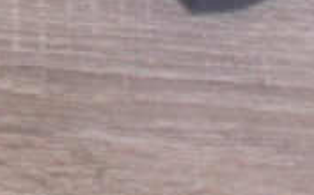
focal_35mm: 252
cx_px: -121
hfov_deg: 8.2
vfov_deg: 4.9
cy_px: -456
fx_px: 2153
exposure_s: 1/60
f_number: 2.8
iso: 100
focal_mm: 5.86
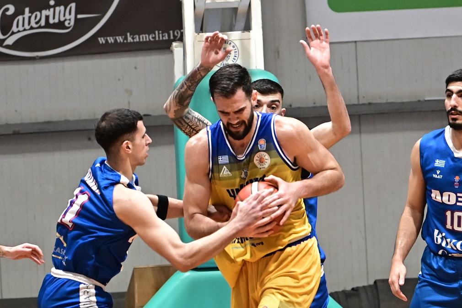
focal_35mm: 200
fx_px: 2566
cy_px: 154
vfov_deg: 6.9
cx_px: 231
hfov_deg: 10.3
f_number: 2.8
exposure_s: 1/640
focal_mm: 200
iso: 2500
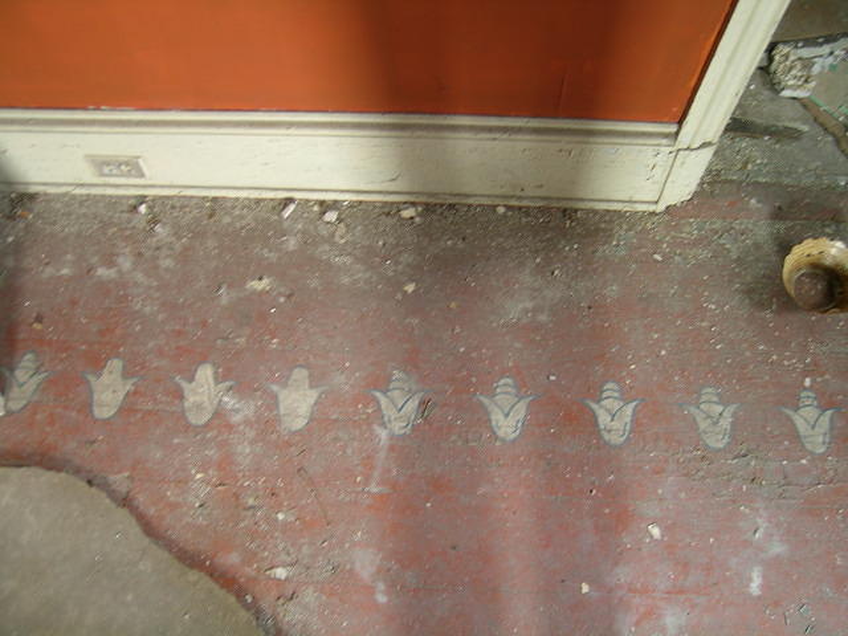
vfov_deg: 45.4
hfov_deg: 58.4
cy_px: 318
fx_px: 759
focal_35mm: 31
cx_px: 424
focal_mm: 6.5
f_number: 2.9
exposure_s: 1/11.4
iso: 50
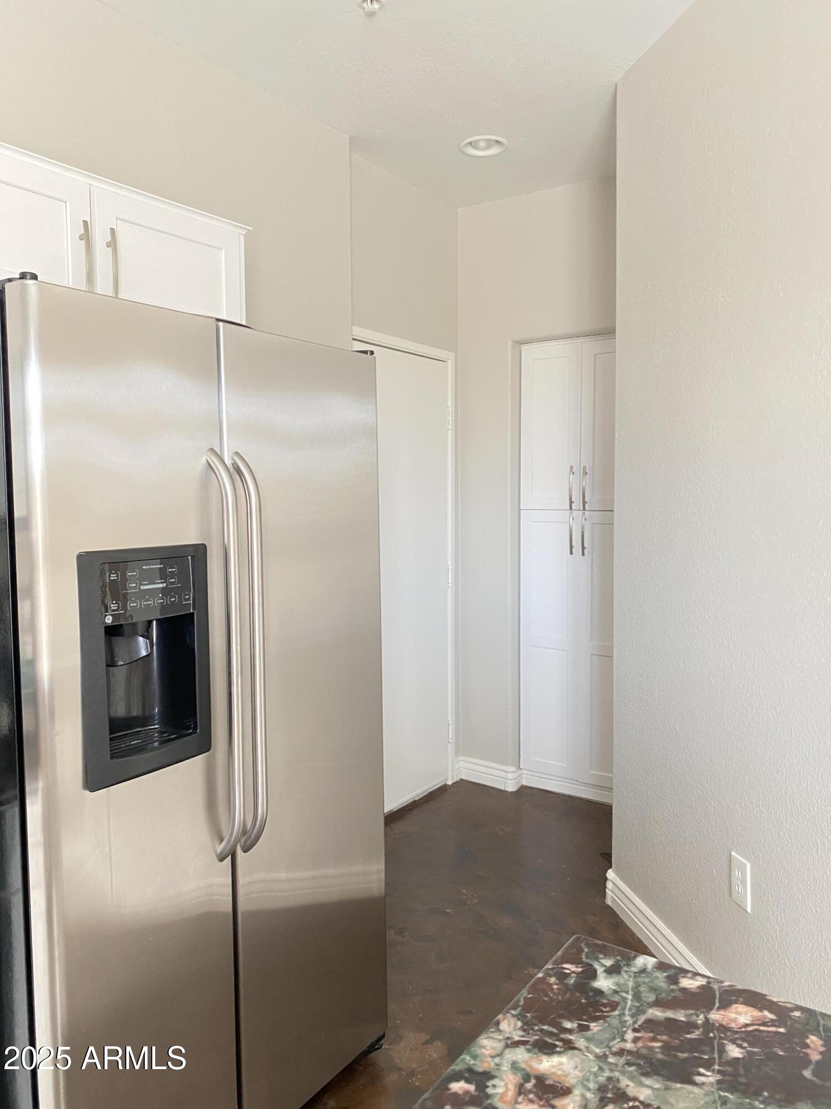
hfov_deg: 53.1
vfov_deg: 67.3
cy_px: 554
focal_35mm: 26
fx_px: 832
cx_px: 416
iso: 400
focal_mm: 4.25
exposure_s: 1/40
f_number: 1.8
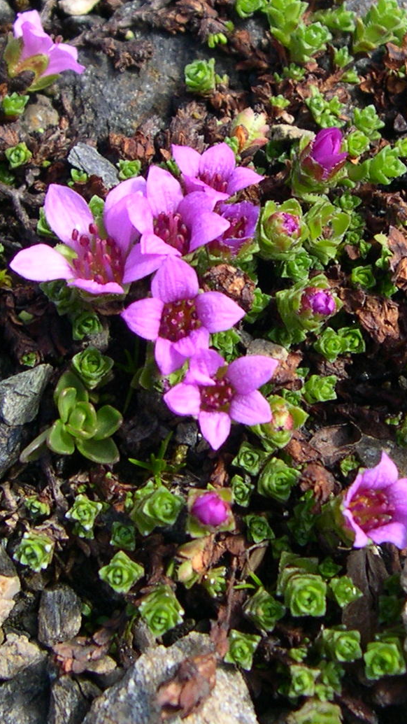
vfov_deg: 31.5
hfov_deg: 18.2
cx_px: 239
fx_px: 1267
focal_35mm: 66
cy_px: 215
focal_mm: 8
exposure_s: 1/564
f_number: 2.8
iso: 100
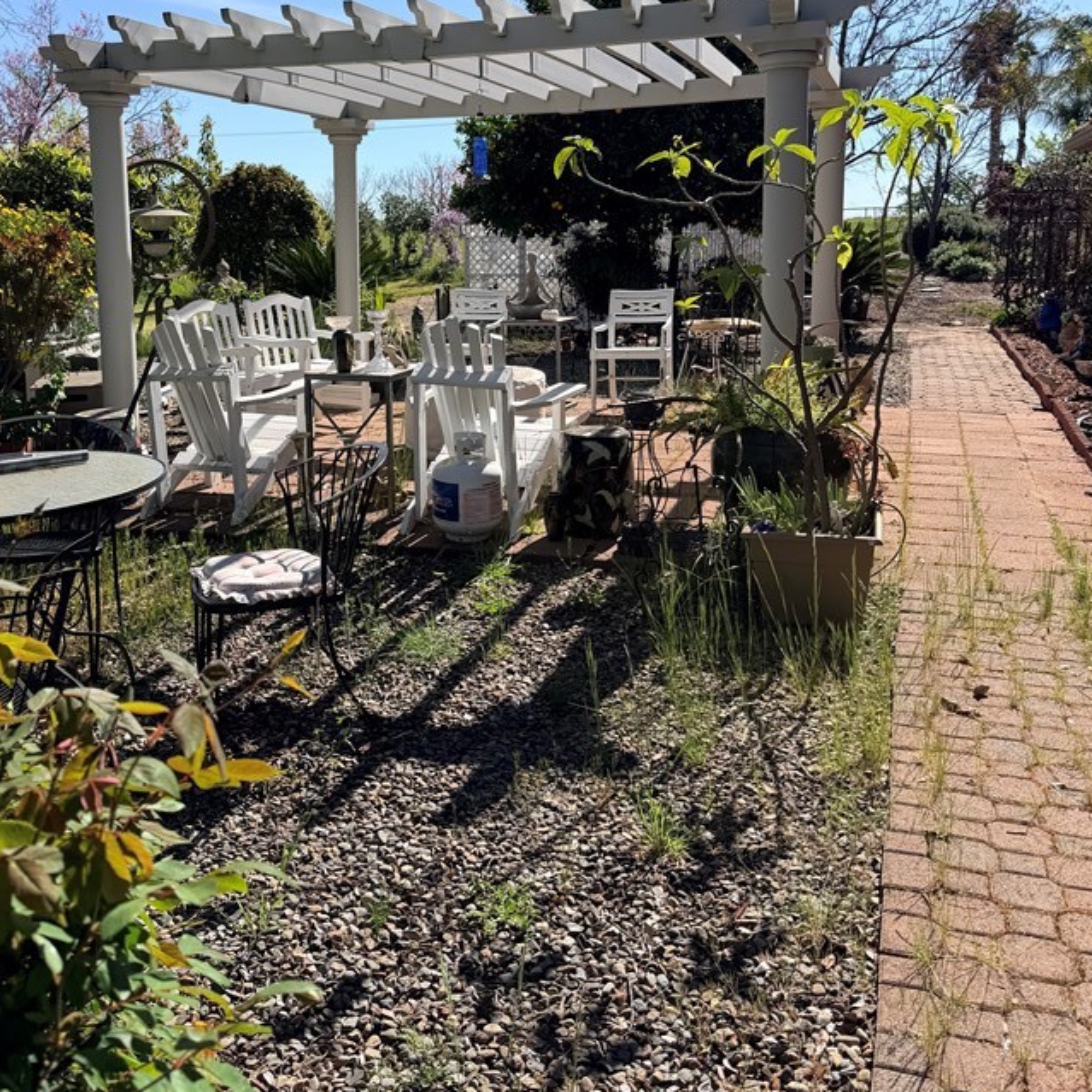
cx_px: 468
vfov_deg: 47.6
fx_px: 1213
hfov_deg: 48.3
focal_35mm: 34
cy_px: 362
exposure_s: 1/4975
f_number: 1.78
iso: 80
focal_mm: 6.76
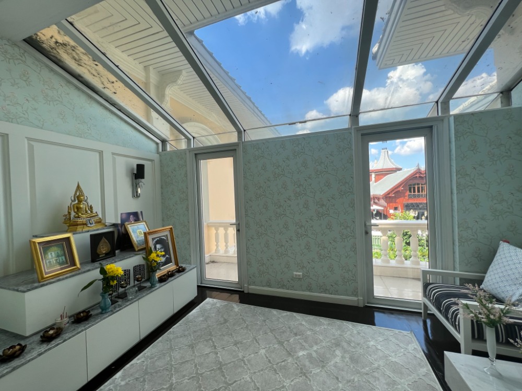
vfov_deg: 89.9
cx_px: 261
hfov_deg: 106.2
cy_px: 196
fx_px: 196
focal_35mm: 13
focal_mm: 1.57
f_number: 1.8
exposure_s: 1/374
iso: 32
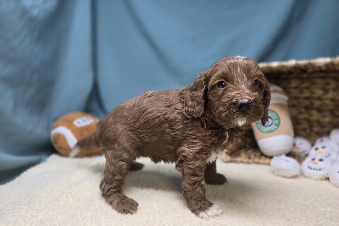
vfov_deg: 53.0
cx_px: 169
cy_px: 124
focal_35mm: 24
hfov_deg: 73.8
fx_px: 226
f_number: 1.7
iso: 32
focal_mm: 6.3
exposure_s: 1/51
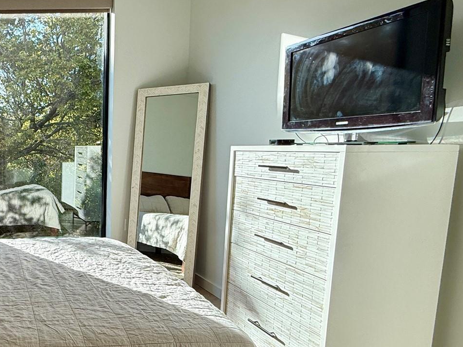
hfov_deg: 49.2
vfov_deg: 46.7
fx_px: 401
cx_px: 1
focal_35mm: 30
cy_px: 196
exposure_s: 1/408
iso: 64
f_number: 2.2
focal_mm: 2.22
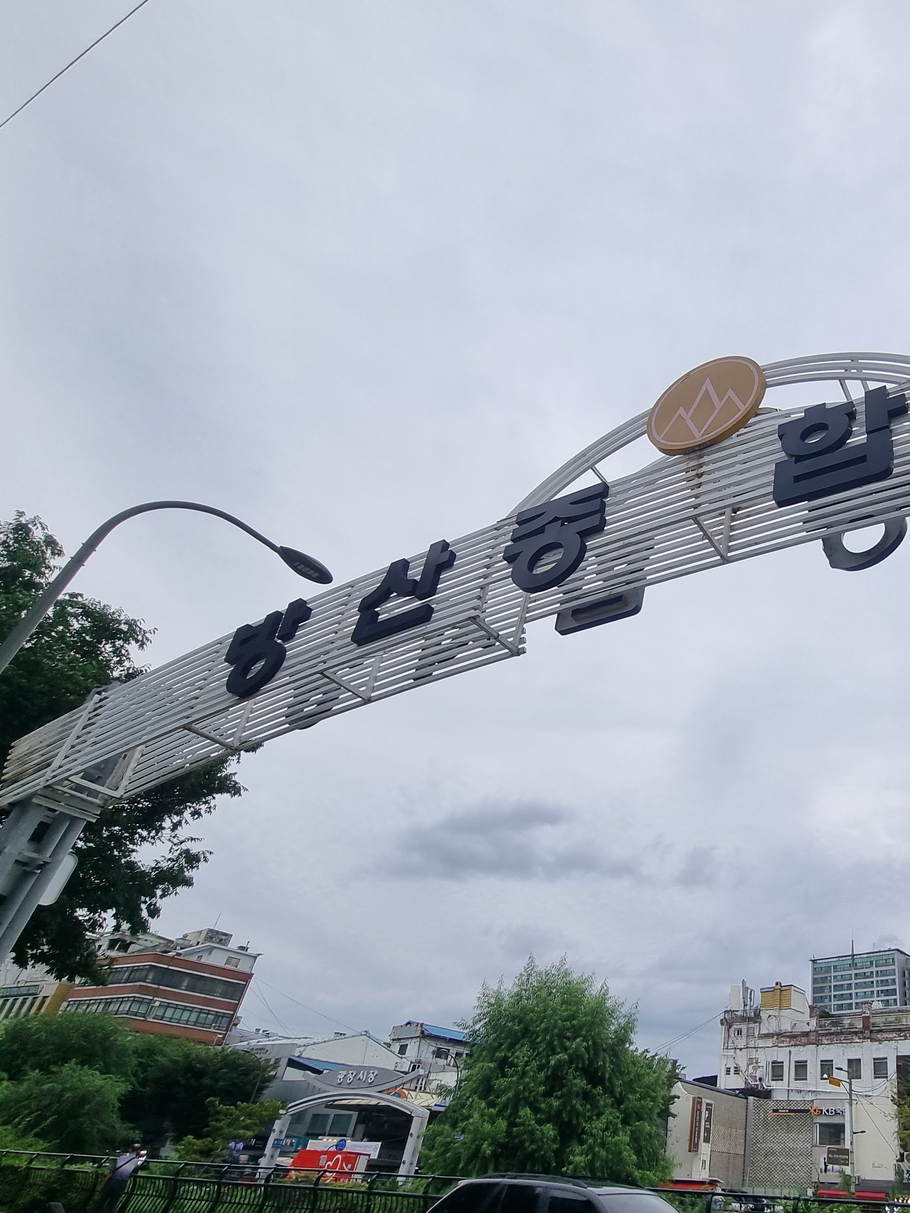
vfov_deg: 81.6
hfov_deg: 59.2
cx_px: 765
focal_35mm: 20
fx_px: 701
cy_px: 649
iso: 50
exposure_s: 1/1024
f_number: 2.2
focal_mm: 2.2
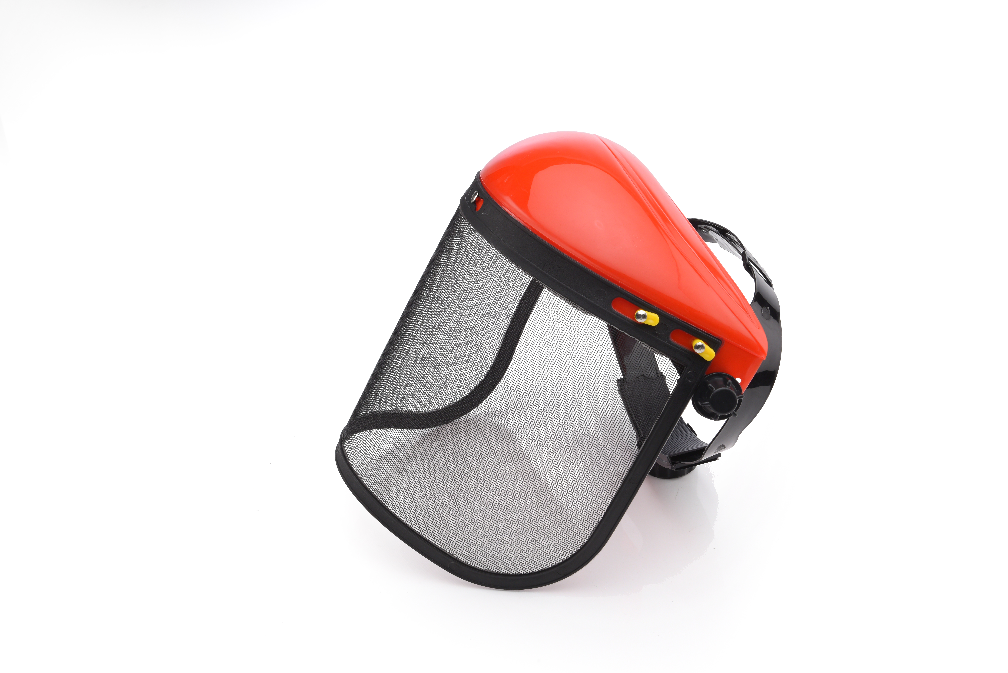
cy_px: 336
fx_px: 1400
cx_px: 504
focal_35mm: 50
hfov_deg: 39.6
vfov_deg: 27.0
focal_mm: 50
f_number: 18
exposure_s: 1/100
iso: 100
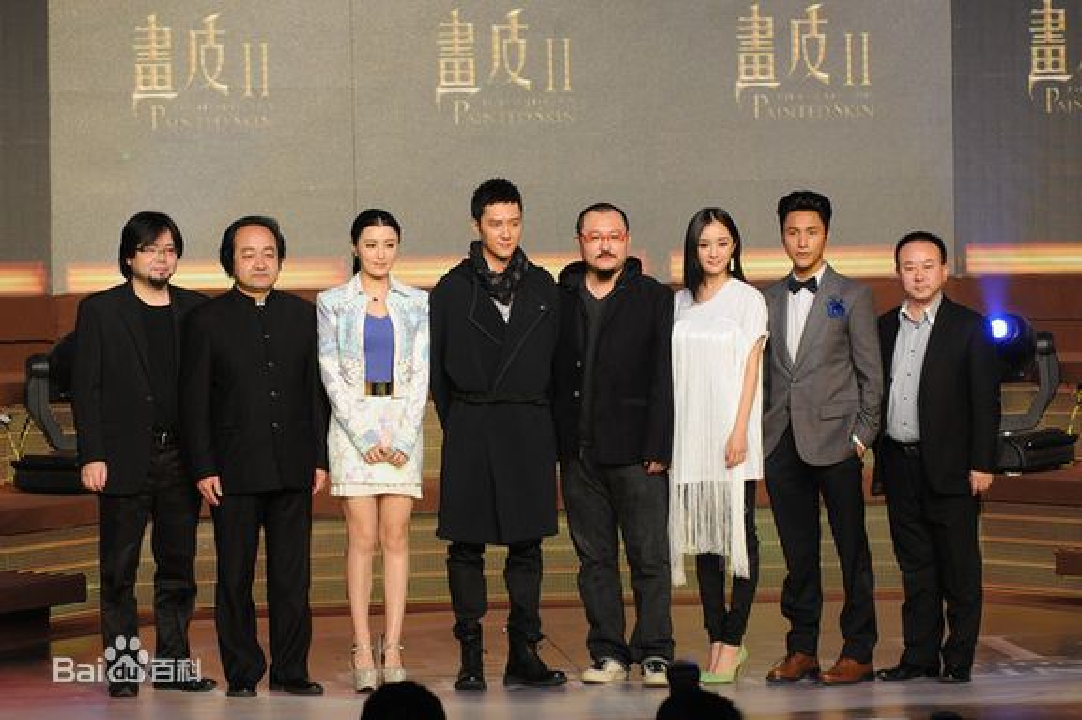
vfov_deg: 7.9
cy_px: 360
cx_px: 541
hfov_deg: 11.8
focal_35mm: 174
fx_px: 5225
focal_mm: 116
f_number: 4.5
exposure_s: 1/200
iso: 800
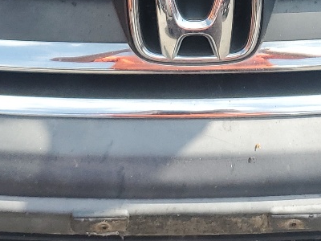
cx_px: 163
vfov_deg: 12.9
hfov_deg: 18.9
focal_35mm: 104
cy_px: -197
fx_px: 964
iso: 50
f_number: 1.5
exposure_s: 1/1429
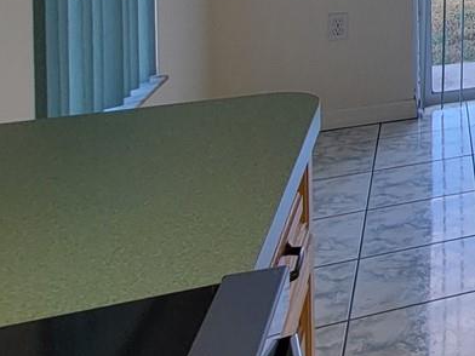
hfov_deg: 21.6
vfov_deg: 23.7
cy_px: -125
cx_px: 871
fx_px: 727
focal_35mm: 53
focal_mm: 2.2
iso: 64
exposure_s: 1/120
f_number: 2.2
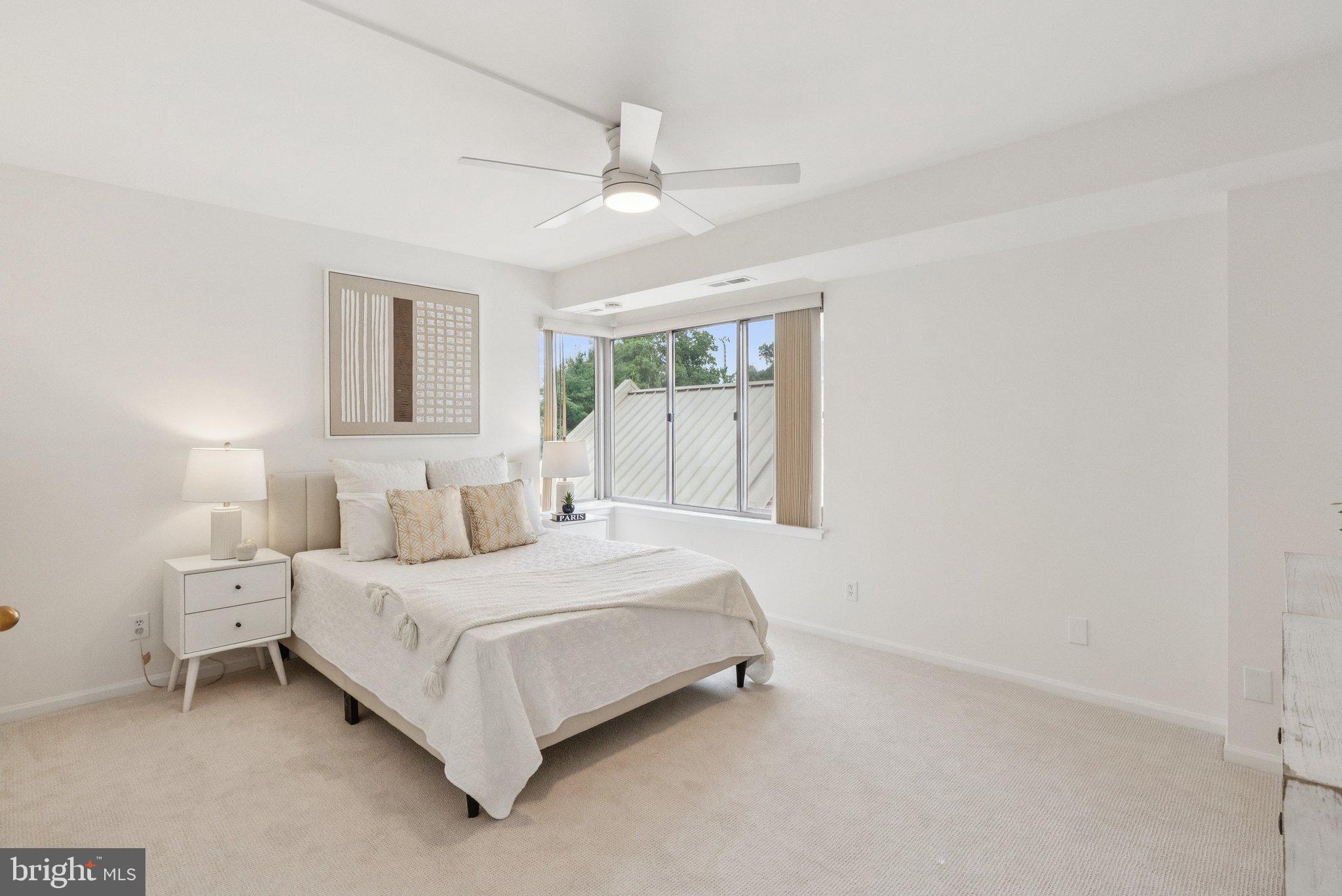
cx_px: 671
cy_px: 448
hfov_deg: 96.7
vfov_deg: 73.8
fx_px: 597
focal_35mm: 16
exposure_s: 1/125
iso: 2000
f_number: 11
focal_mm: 16
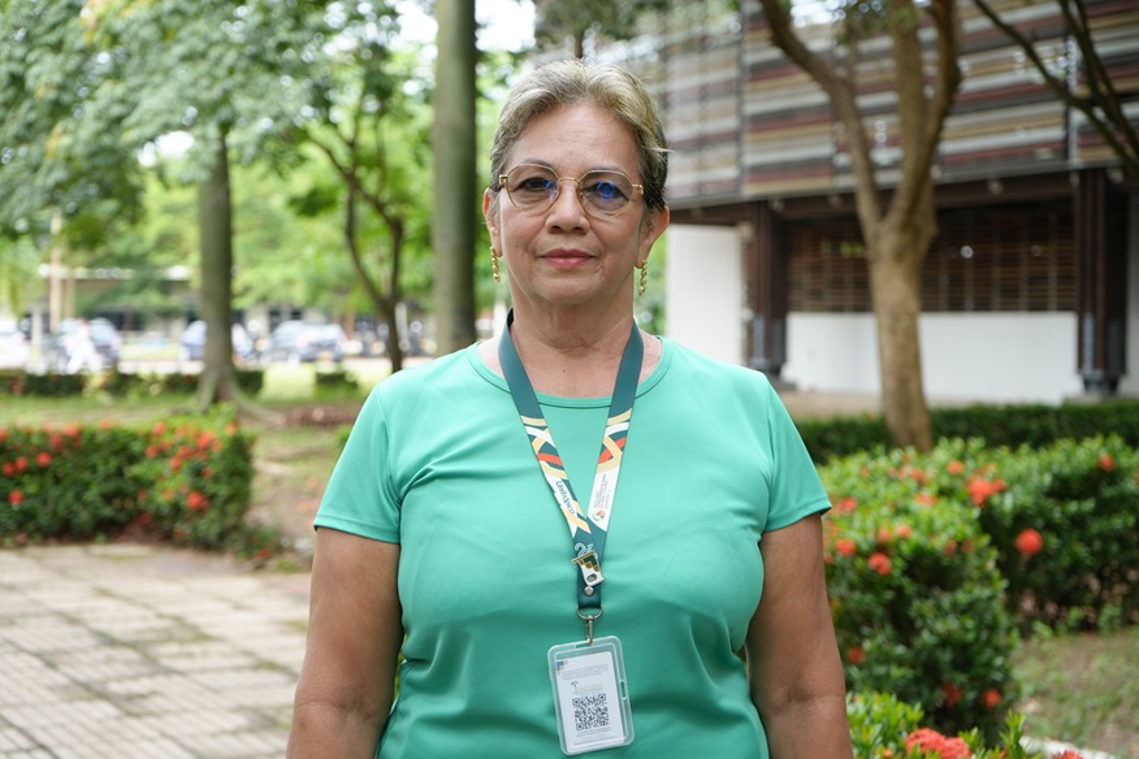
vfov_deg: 20.6
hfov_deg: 30.5
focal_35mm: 66
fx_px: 2088
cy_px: 380
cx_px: 570
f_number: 5.6
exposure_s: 1/160
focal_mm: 66
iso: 320
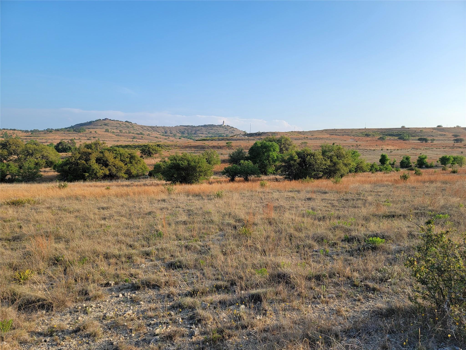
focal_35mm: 24
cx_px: 233
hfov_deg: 71.6
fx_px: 323
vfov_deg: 56.8
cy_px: 175
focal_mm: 6.7
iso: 16
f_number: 1.8
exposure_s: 1/533
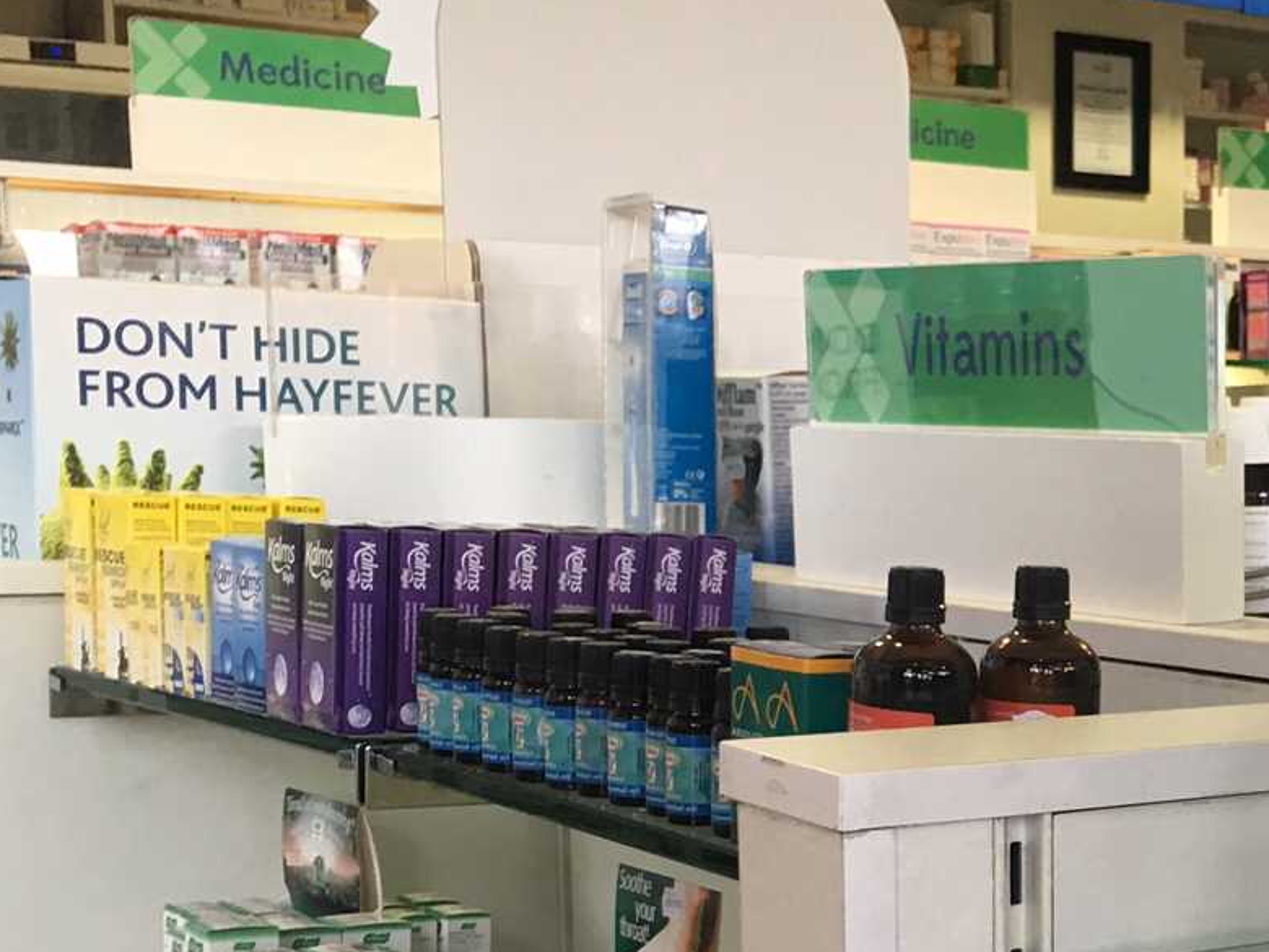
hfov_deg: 24.3
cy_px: 887
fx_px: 2749
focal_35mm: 75
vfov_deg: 19.2
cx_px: 1401
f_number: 2.2
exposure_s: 1/33
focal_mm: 4.15
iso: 32
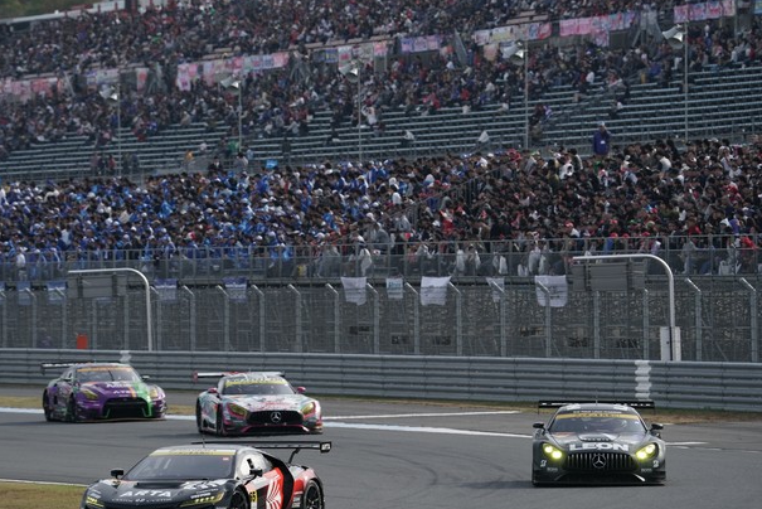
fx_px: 7856
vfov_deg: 3.7
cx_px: 389
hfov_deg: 5.6
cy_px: 266
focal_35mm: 371
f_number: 8
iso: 400
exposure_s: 1/800
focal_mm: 312
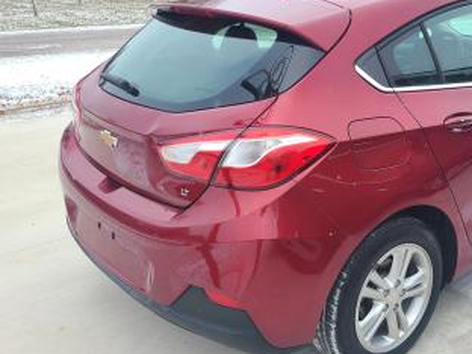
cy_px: 186
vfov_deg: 34.3
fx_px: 573
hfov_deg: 43.0
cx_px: 369
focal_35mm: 42
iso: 40
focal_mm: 5.4
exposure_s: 1/514
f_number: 1.8
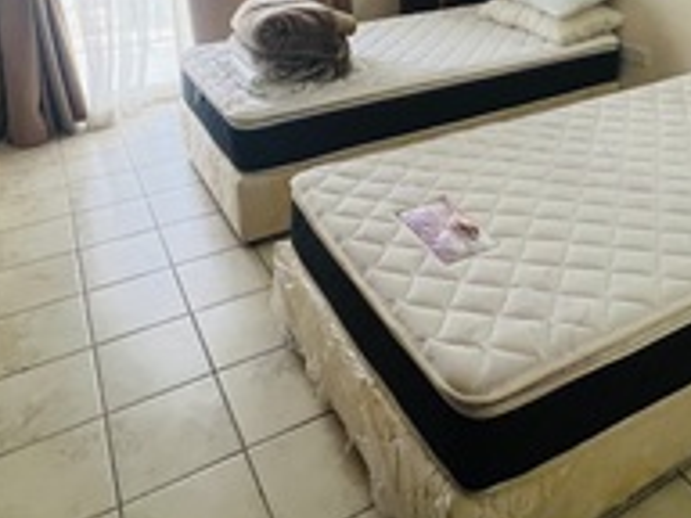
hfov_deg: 58.1
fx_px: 619
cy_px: 45
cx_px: 398
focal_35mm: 31
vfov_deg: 41.6
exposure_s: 1/100
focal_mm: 1.57
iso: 250
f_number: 1.8
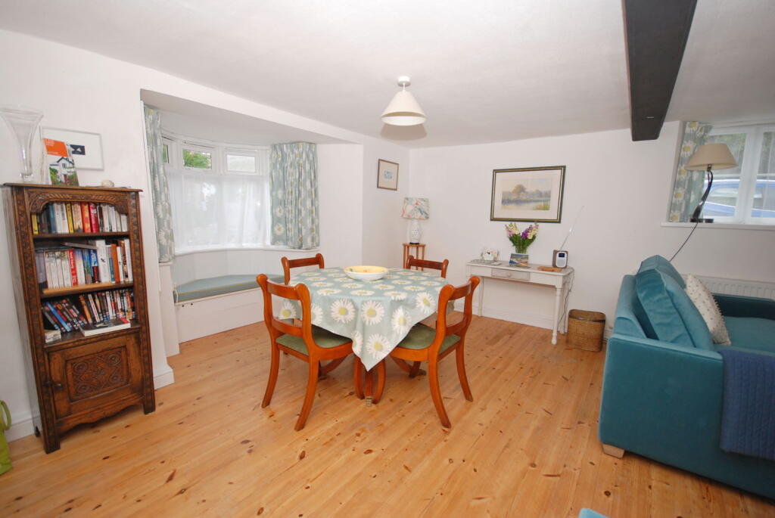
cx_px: 388
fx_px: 323
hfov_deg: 100.3
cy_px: 259
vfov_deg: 77.5
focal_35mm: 15
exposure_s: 1/60
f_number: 4
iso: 160
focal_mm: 10
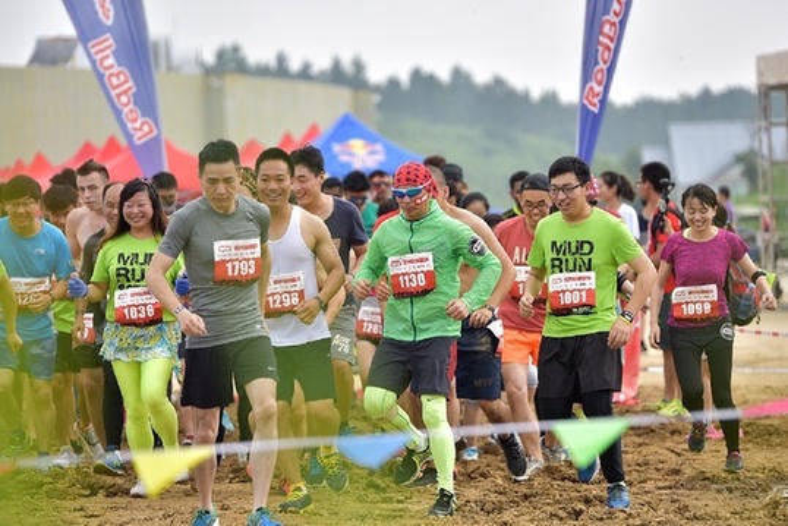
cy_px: 263
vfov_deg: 9.5
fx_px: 3175
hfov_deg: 14.1
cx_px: 394
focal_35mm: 145
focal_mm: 145
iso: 64
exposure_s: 1/640
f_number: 2.8
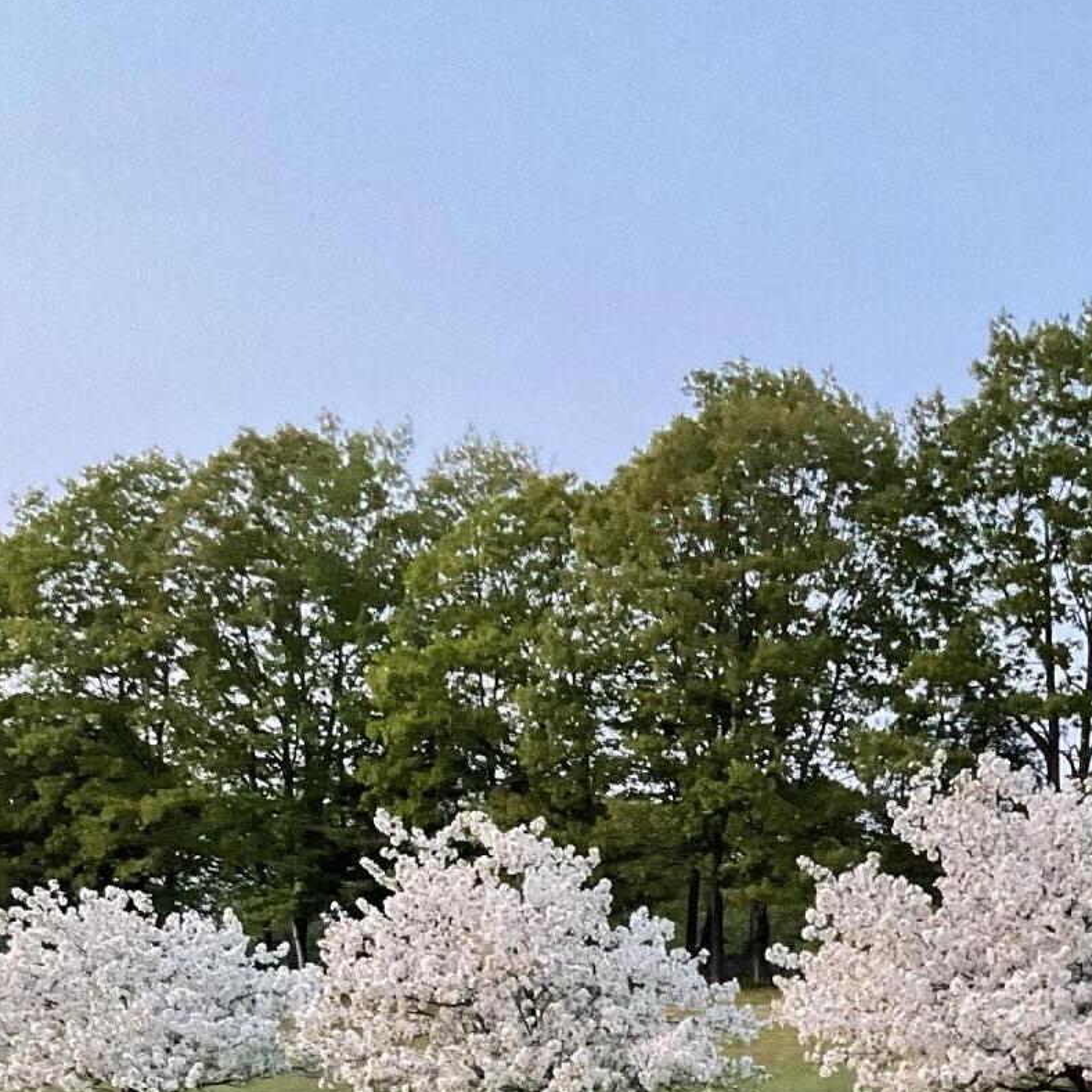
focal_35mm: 65
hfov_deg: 26.3
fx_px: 2320
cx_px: 725
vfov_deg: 23.8
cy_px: 1365
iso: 200
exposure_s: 1/60
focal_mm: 3
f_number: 1.8
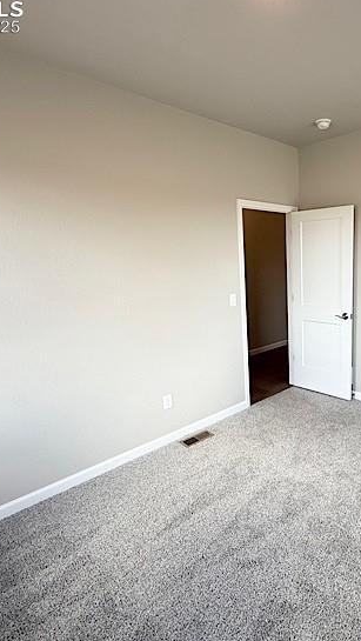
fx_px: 357
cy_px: 317
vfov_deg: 83.8
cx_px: 292
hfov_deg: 50.2
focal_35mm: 21
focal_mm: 2.22
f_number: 2.2
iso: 64
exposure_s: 1/120
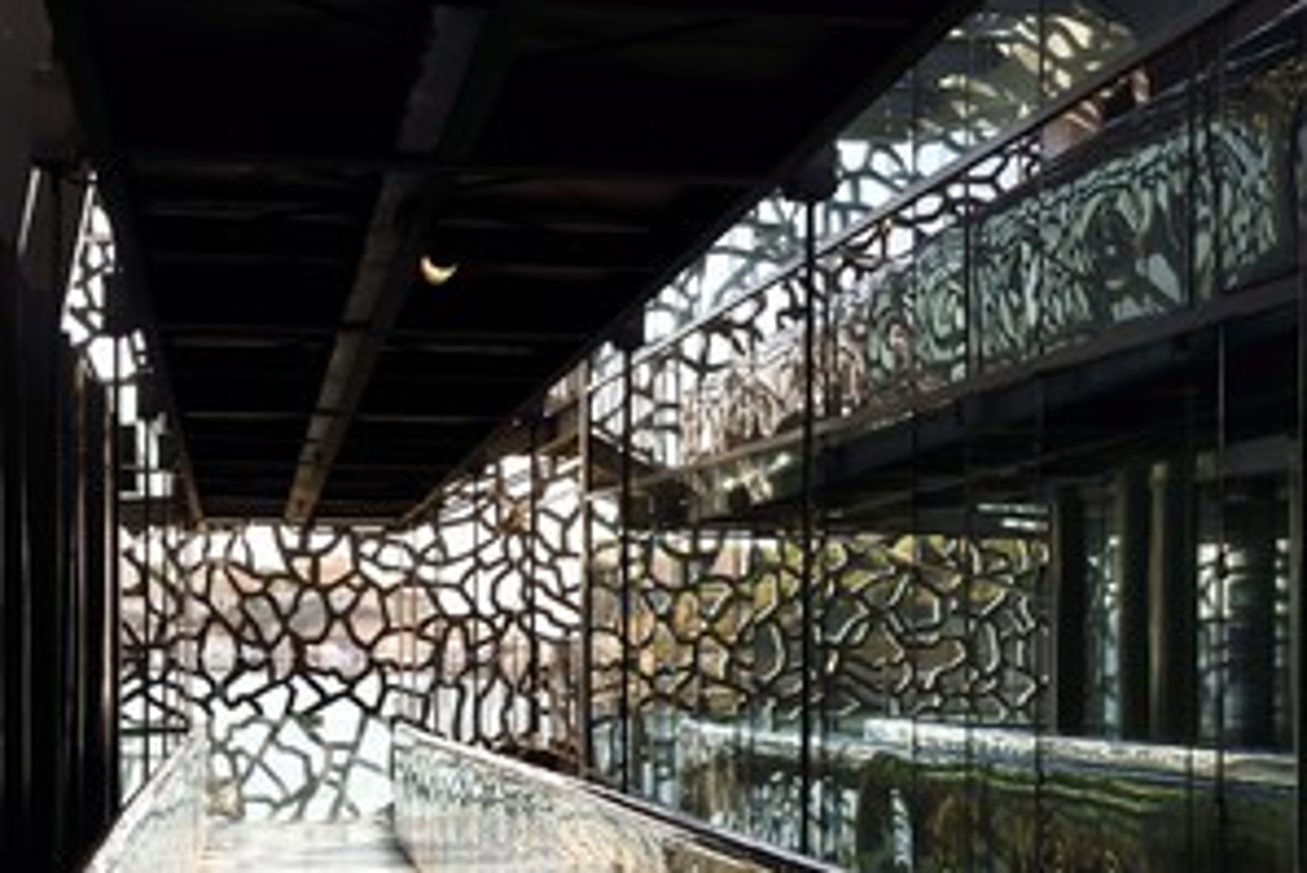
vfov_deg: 21.8
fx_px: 2252
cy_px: 588
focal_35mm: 62
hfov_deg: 32.4
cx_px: 693
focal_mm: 44
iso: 200
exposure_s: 1/80
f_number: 9
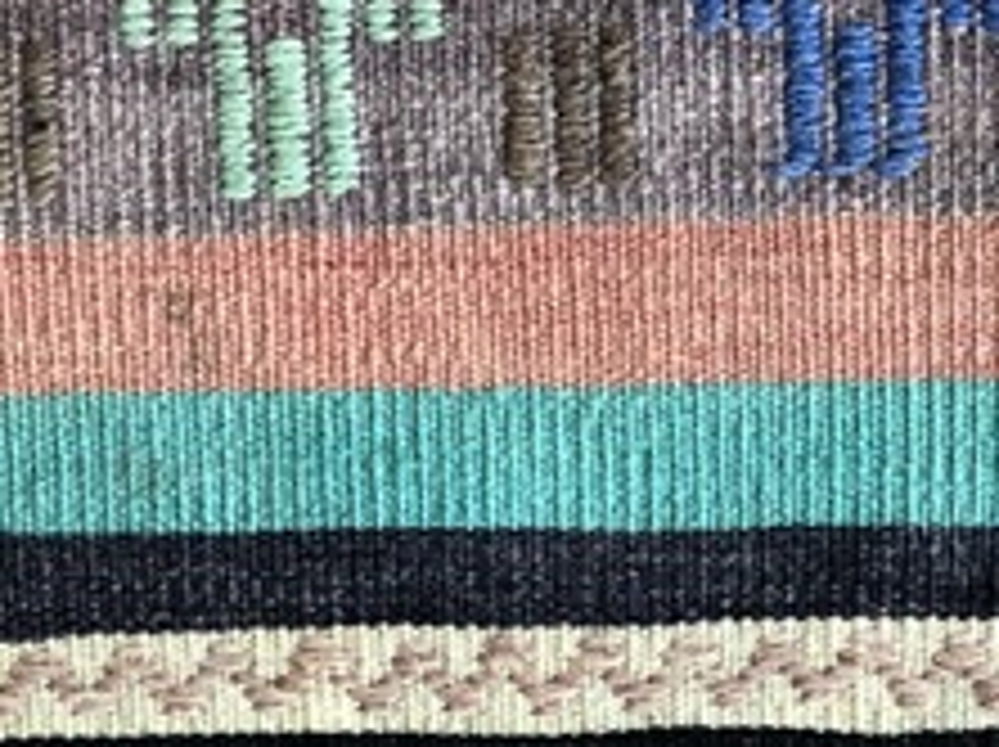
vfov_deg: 13.3
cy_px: 1300
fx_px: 2912
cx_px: 428
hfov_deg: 19.5
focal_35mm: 101
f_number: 1.8
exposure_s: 1/40
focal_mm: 3.99
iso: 25
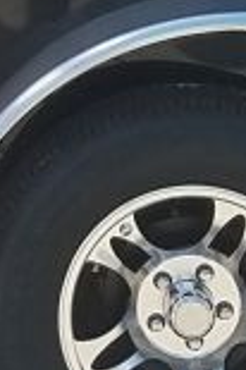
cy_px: -217
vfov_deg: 8.2
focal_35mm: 244
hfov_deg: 5.6
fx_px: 2506
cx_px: 24
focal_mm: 4.2
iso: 40
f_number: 1.7
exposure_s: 1/1452
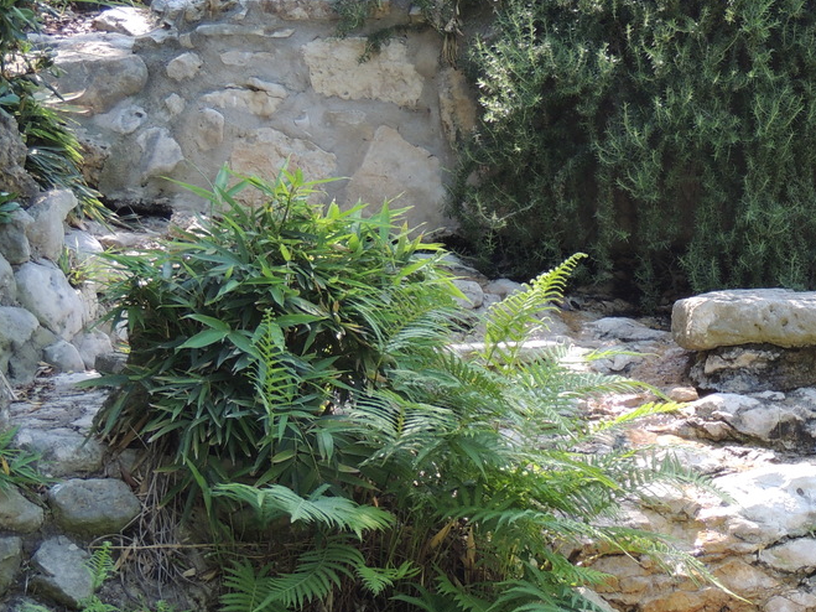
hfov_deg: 14.4
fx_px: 3205
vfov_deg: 10.9
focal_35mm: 136
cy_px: 331
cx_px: 714
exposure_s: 1/60
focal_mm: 12.4
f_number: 3.9
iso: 100
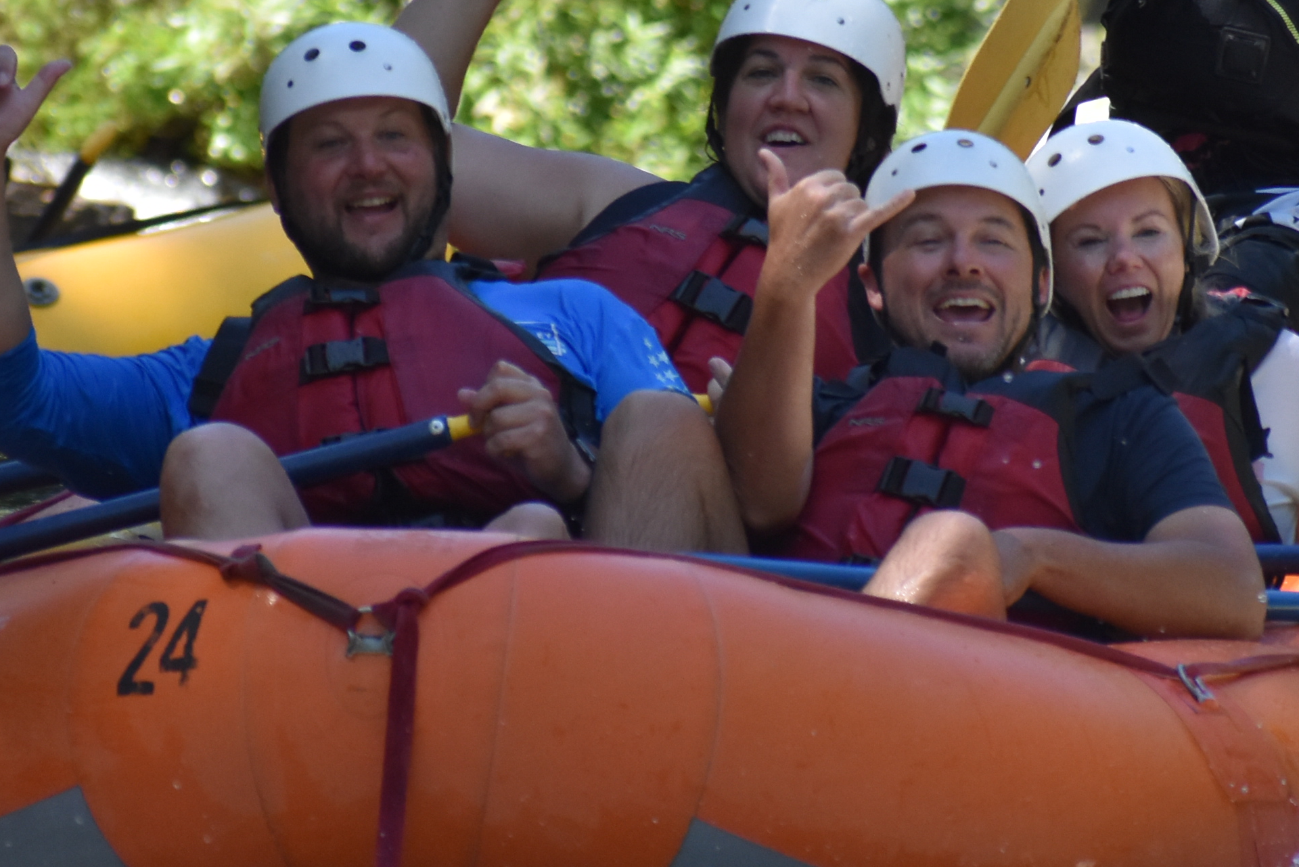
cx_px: 729
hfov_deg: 2.4
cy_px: 178
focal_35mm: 843
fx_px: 30423
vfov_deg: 1.6
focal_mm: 240
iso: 800
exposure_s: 1/1000
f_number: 6
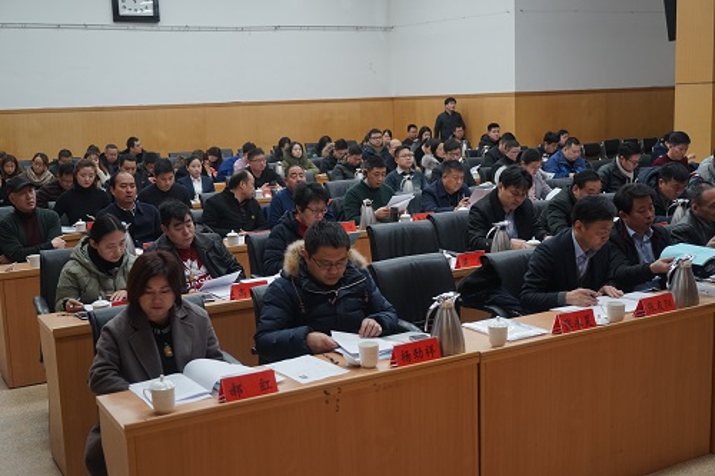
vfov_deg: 31.9
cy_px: 238
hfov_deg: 46.4
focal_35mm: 42
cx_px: 358
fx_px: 834
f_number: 4
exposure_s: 1/160
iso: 1000
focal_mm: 42
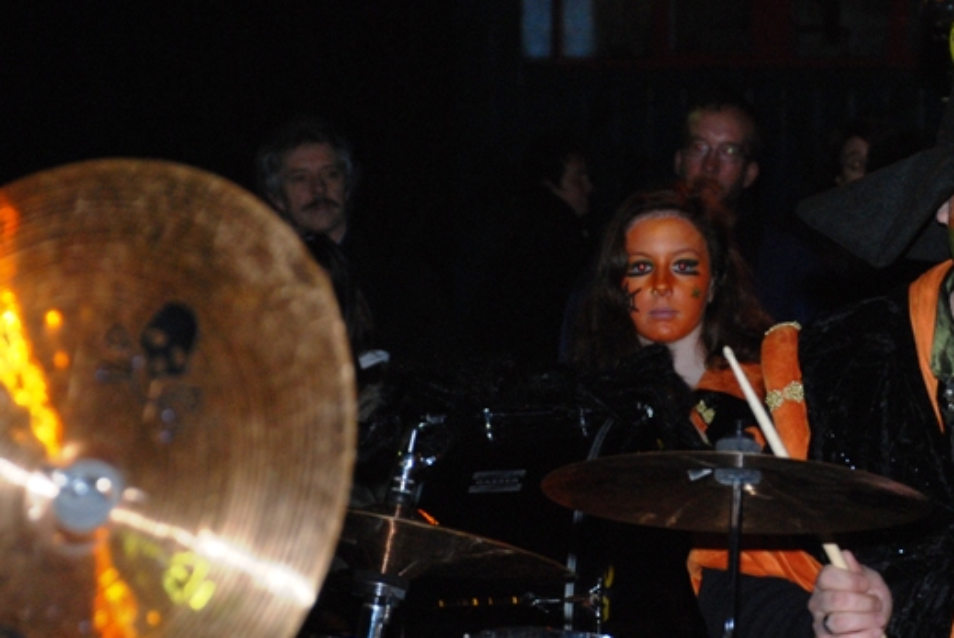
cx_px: 790
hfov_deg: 9.9
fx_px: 5490
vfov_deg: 6.6
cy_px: 330
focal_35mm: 207
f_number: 5.6
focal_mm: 70
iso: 400
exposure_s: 1/60
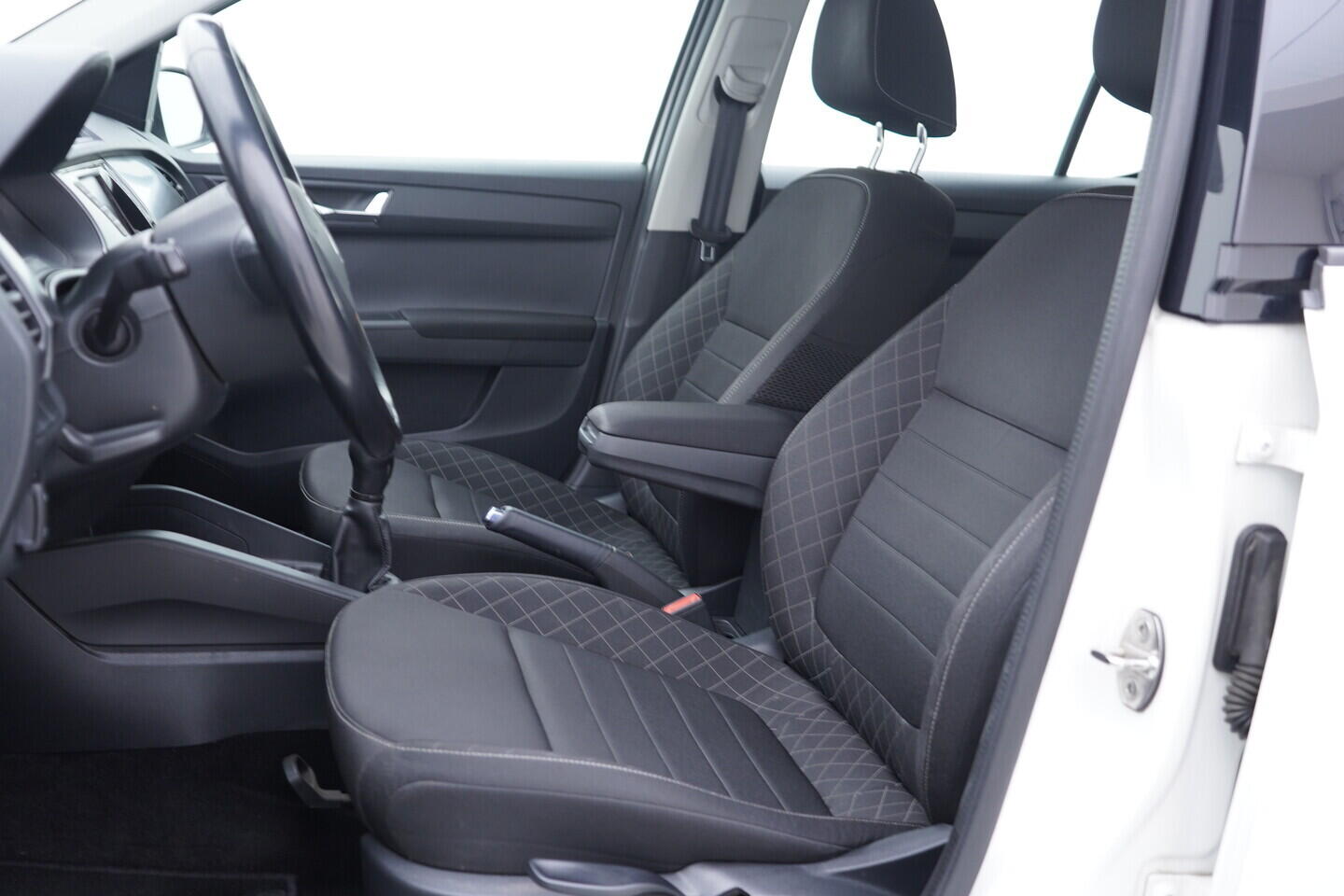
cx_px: 672
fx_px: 1344
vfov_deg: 36.9
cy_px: 448
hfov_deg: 53.1
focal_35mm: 36
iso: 250
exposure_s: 1/40
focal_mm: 24
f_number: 2.8
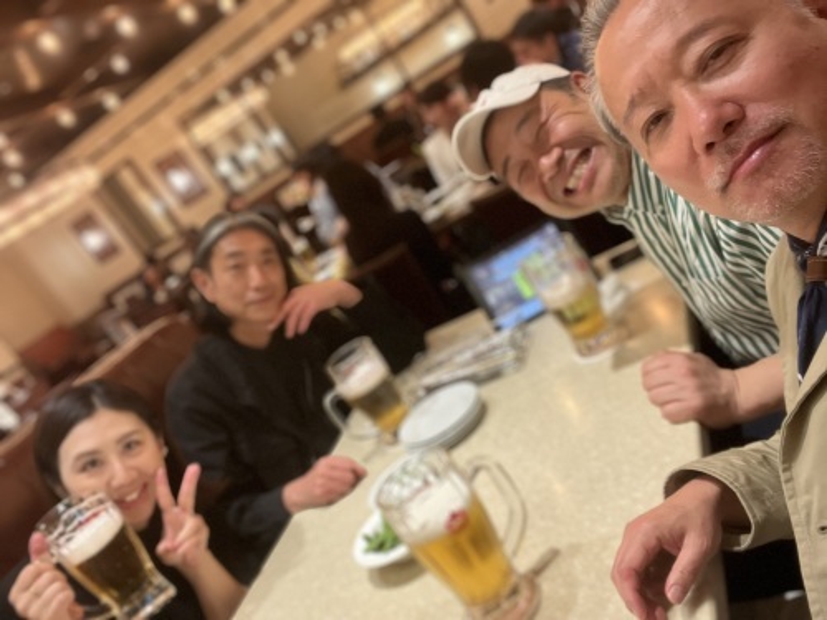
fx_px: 717
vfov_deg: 46.8
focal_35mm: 30
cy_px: 310
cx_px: 414
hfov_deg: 60.0
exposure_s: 1/50
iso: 250
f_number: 2.2
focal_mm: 2.71
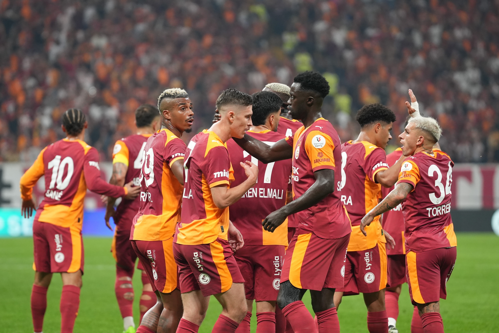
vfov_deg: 4.9
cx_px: 250
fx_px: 3909
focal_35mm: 282
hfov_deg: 7.3
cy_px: 166
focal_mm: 188
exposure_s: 1/1250
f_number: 2.8
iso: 2000
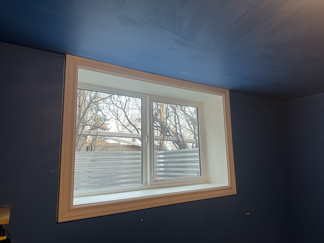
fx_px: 225
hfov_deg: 71.6
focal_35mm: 24
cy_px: 122
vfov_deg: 56.8
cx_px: 162
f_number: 1.78
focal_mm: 6.76
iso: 125
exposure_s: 1/120
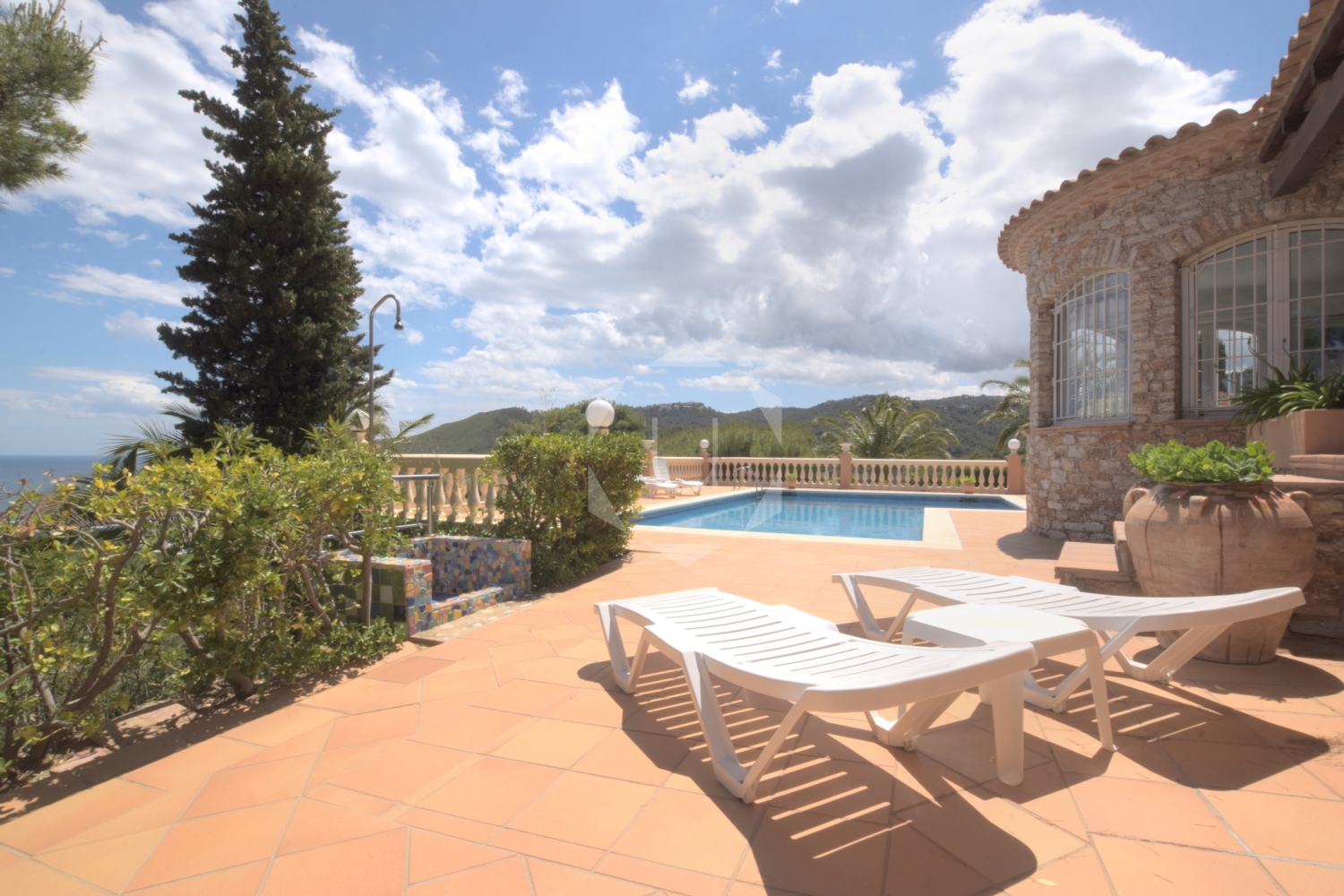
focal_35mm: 15
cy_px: 448
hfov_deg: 100.4
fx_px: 560
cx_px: 672
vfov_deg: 77.3
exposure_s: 1/80
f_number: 18
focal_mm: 10
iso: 100
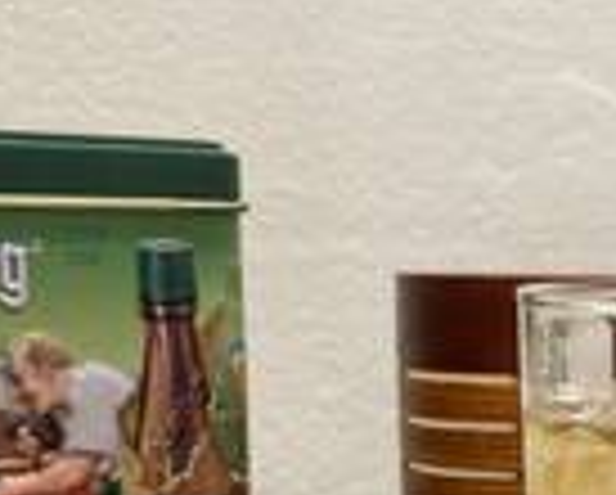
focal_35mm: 102
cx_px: 805
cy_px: 554
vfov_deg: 14.7
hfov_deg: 17.6
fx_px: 1862
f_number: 1.8
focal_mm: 3.99
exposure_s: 1/60
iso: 160
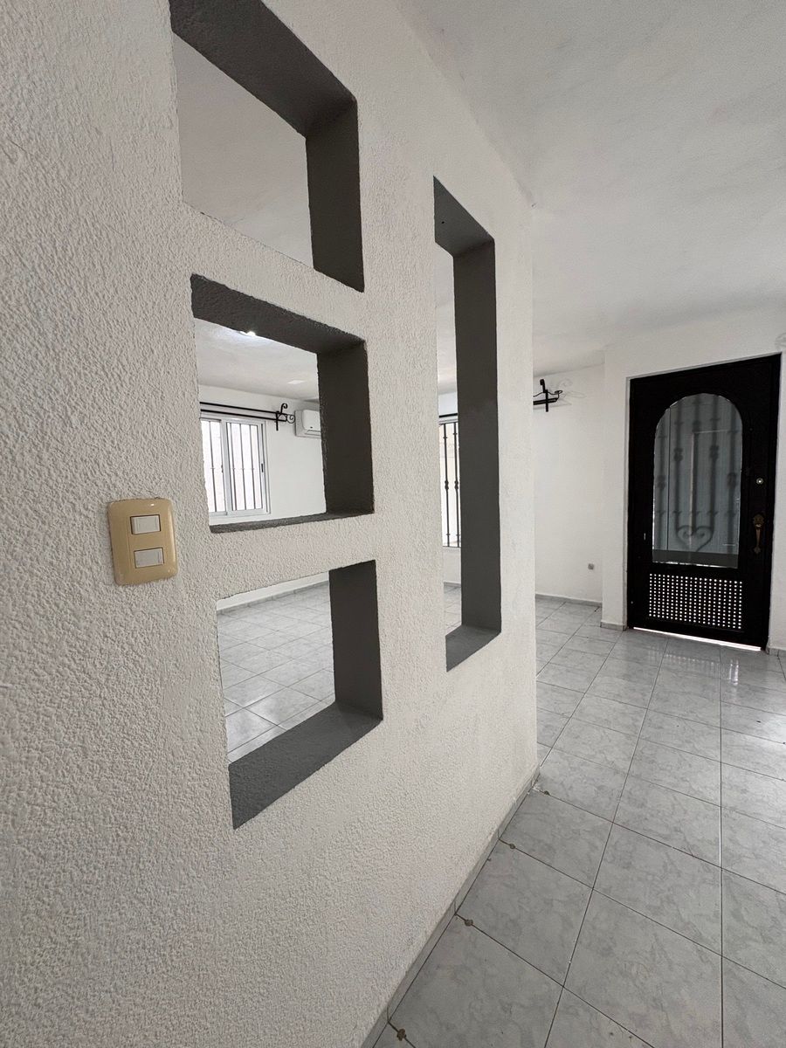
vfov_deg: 102.1
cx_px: 393
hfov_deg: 85.7
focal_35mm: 14
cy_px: 524
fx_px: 424
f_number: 2.2
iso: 200
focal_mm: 2.22
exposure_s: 1/99
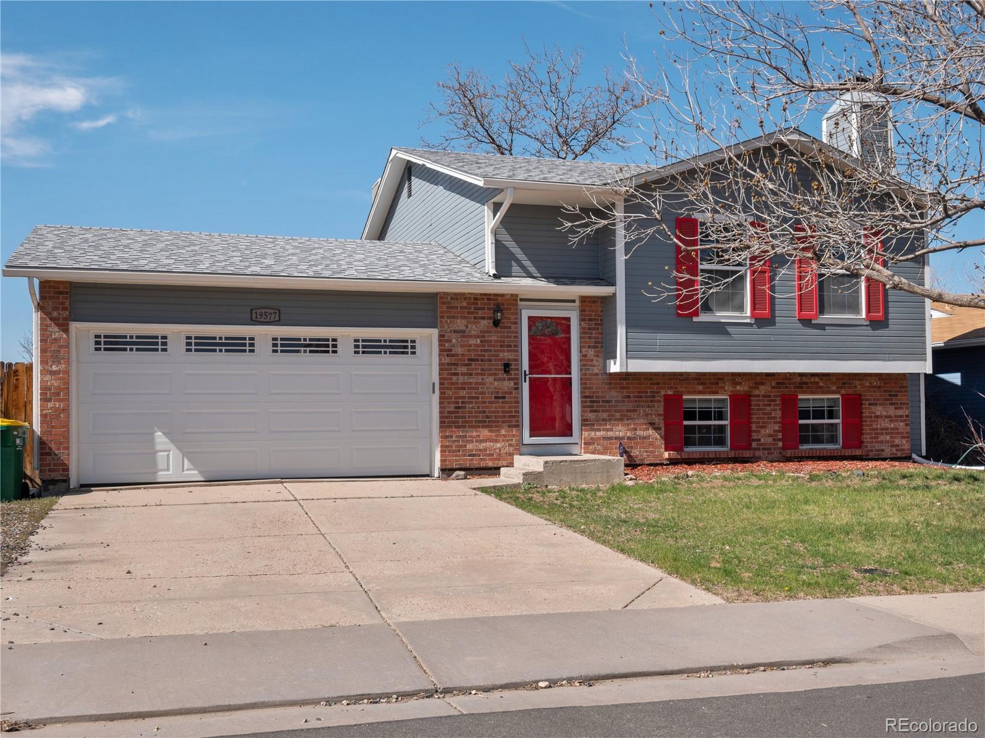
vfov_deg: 39.6
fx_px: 1024
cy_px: 369
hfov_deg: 51.4
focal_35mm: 36
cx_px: 492
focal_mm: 18
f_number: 8
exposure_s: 1/250
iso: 200
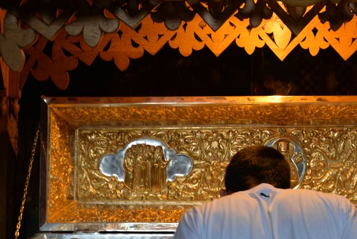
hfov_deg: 24.0
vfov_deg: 16.7
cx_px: 328
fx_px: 814
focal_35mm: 82
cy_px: 146
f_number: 4
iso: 640
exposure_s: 1/40
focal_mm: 40
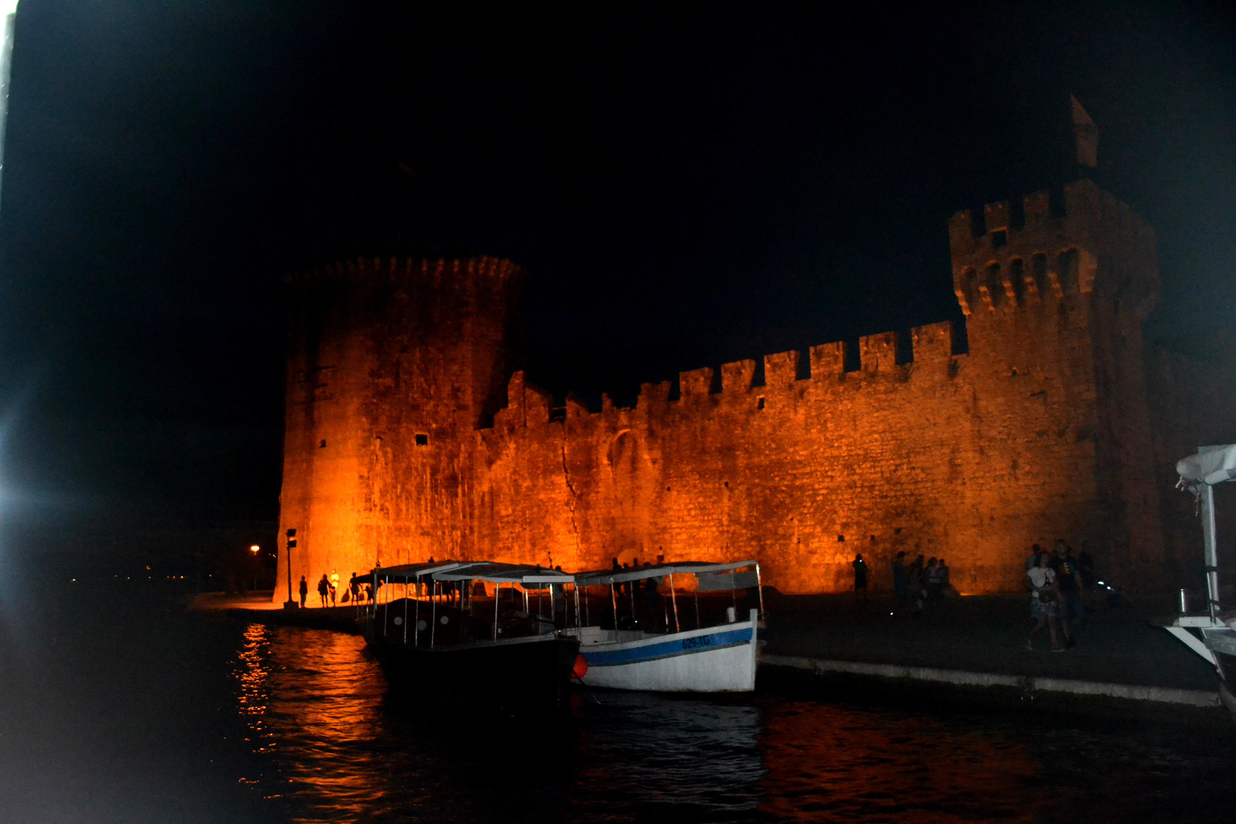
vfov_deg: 43.6
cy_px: 412
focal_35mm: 30
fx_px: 1030
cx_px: 618
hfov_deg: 61.9
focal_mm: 20
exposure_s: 1/60
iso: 3200
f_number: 3.8
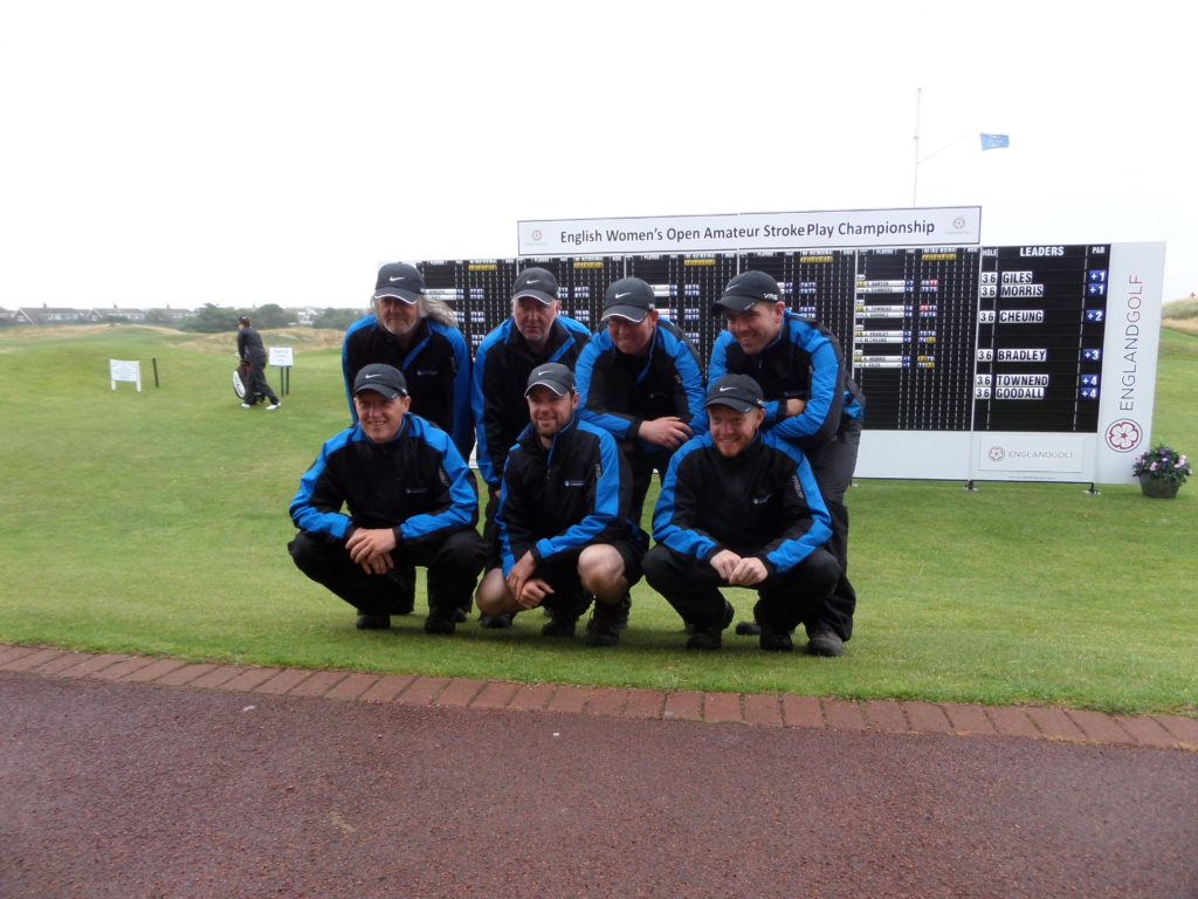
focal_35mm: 24
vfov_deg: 56.8
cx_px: 599
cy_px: 450
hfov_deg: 71.6
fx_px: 831
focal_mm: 4
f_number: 3.2
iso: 80
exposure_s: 1/90
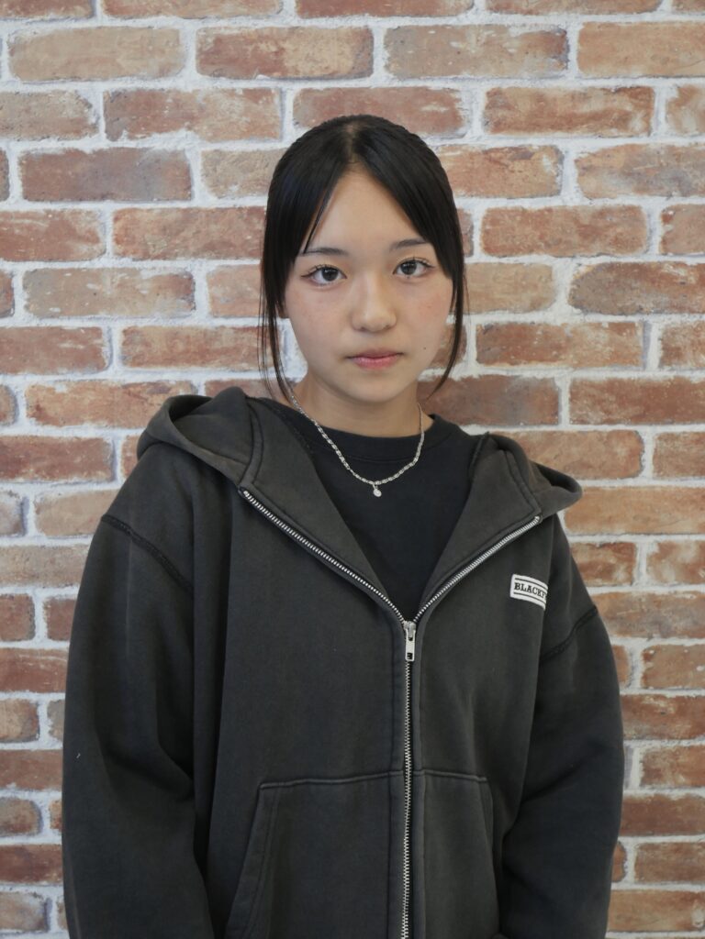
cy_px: 470
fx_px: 978
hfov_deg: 39.7
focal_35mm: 36
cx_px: 352
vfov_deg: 51.4
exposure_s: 1/60
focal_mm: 18
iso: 500
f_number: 4.2
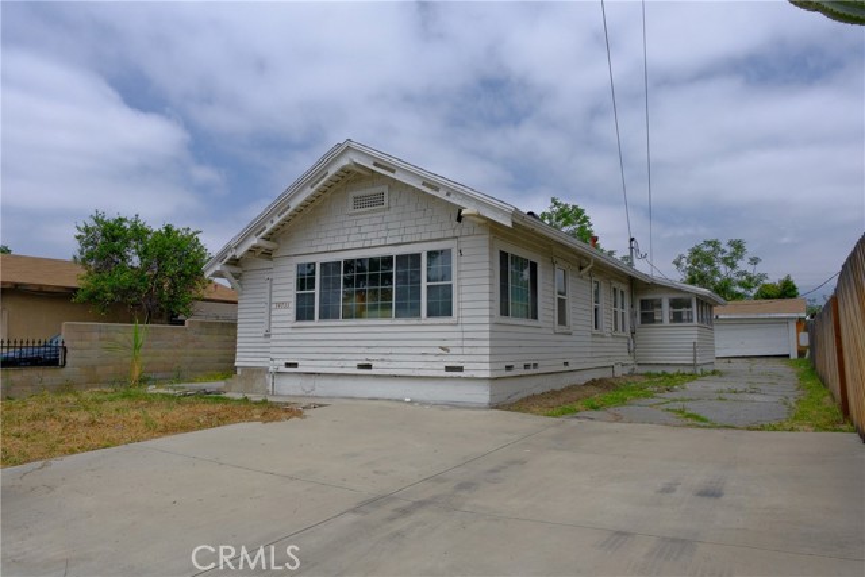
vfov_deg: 53.2
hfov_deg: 73.7
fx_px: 577
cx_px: 432
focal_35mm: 24
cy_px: 288
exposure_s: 1/3000
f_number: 8
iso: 640
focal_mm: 16
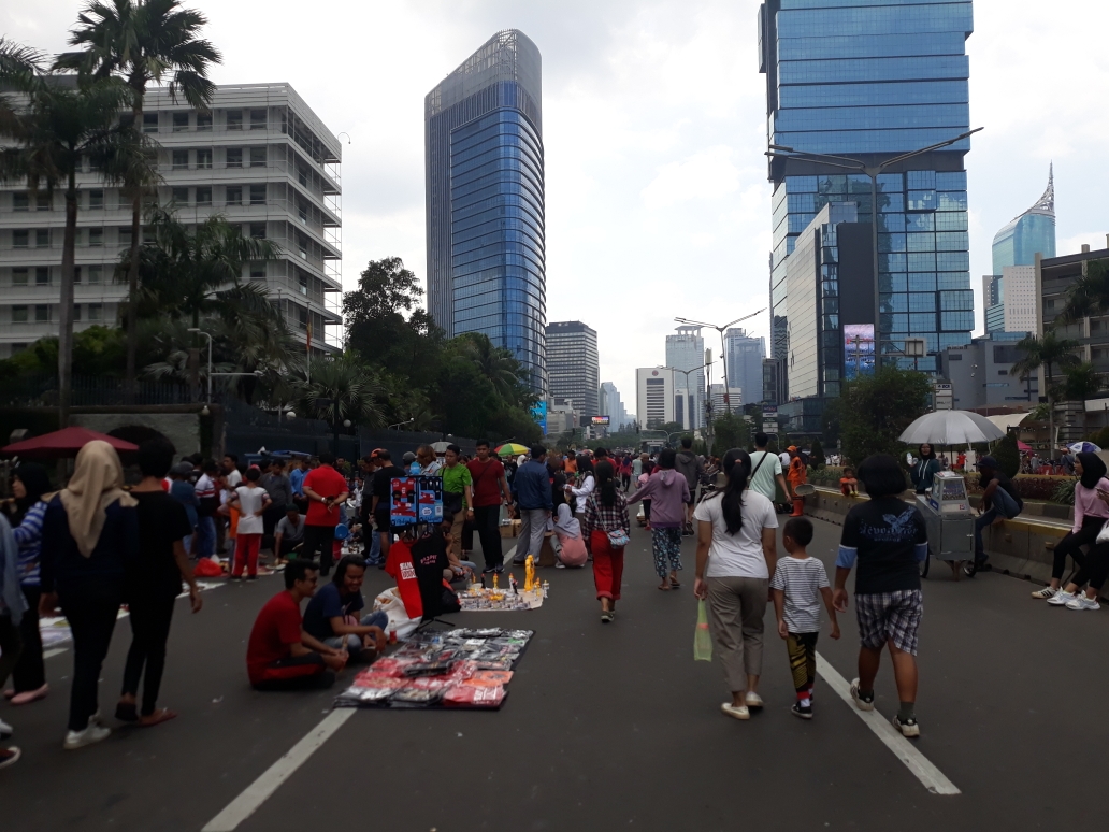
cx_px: 554
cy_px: 416
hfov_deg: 65.3
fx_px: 865
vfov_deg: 51.4
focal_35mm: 27
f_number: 1.7
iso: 40
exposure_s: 1/1186
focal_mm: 3.71
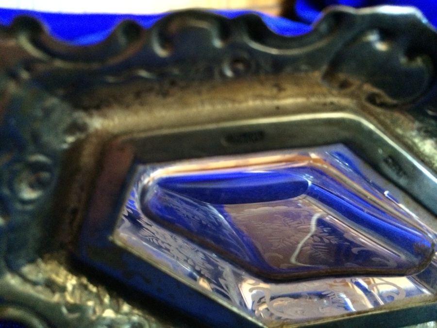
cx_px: 218
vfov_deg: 46.8
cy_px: 164
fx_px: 379
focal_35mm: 30
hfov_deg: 60.0
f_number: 2.2
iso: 500
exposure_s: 1/15
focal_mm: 4.12
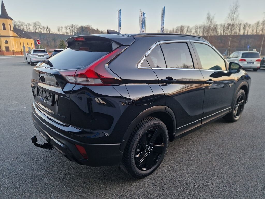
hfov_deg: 73.9
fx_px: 176
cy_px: 100
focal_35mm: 23
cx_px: 132
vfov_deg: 58.9
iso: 160
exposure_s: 1/180
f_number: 1.8
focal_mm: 5.4
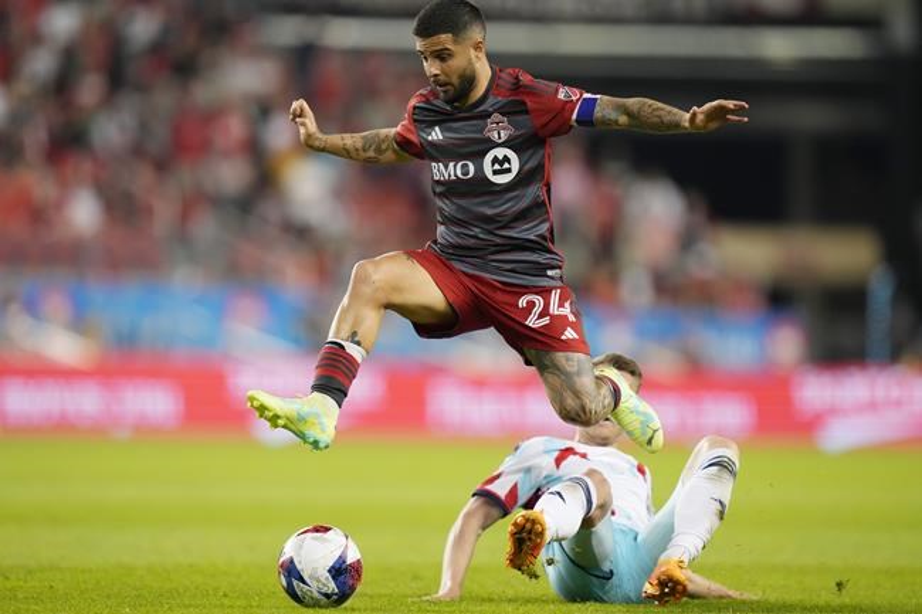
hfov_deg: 5.2
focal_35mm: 400
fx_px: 10241
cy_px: 307
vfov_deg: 3.4
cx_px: 461
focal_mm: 400
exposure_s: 1/1600
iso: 3200
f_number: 3.2
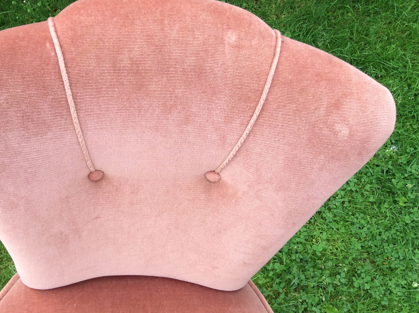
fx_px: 483
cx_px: 158
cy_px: 148
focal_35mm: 40
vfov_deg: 35.9
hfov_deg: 46.5
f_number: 2.4
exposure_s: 1/240
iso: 32
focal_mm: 3.3
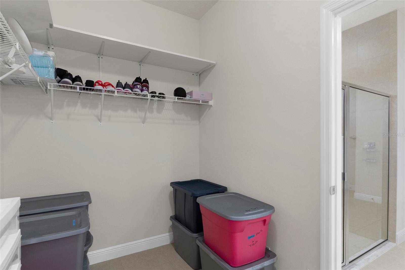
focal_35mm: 18
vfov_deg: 67.4
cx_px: 202
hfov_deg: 90.0
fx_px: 202
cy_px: 135
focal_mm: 12
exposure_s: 1/3
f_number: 8
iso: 320
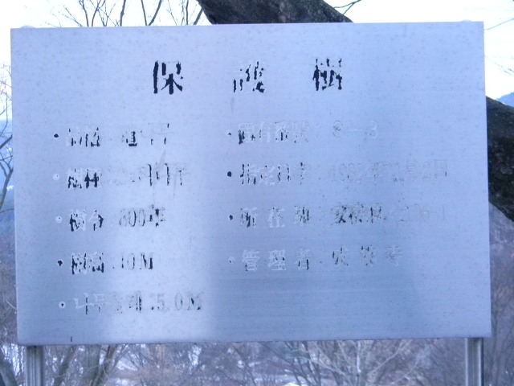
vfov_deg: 30.9
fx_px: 698
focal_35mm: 47
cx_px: 257
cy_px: 193
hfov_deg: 40.4
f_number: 3.9
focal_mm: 8.6
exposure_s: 1/6.7
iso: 800
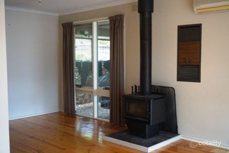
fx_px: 267
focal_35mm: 42
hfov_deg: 46.4
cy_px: 76
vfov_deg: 31.9
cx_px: 114
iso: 3200
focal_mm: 28
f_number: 4.5
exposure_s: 1/100
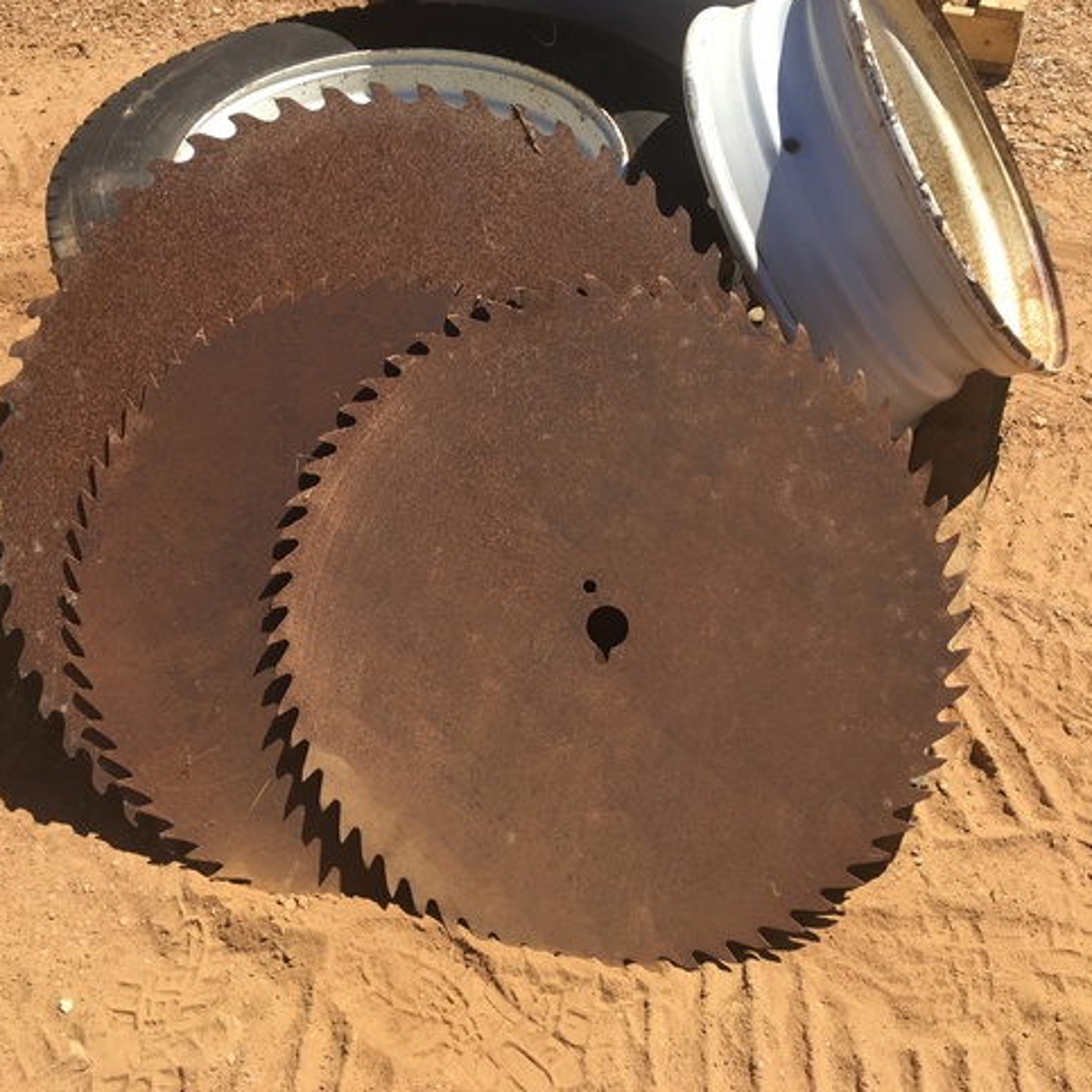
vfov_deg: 47.2
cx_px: 558
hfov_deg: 47.2
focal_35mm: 35
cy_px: 548
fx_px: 1249
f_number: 2.2
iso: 25
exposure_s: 1/1040
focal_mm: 4.15
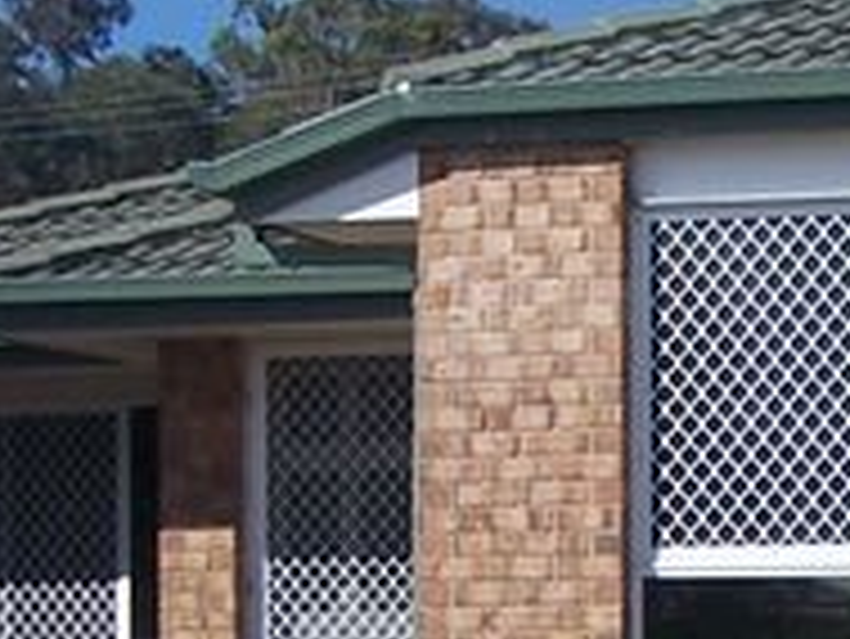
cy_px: 788
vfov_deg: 7.2
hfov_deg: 9.5
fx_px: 5062
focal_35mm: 206
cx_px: 841
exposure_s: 1/800
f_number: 4
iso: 80
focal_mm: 6.3
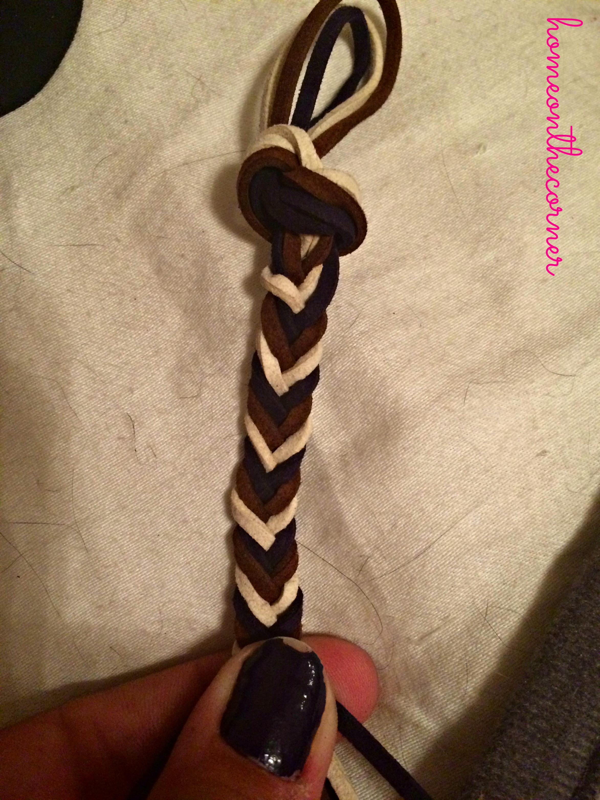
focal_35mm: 29
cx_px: 300
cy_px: 400
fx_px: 670
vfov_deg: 61.7
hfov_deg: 48.2
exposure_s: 1/24
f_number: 2.2
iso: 250
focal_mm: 4.15
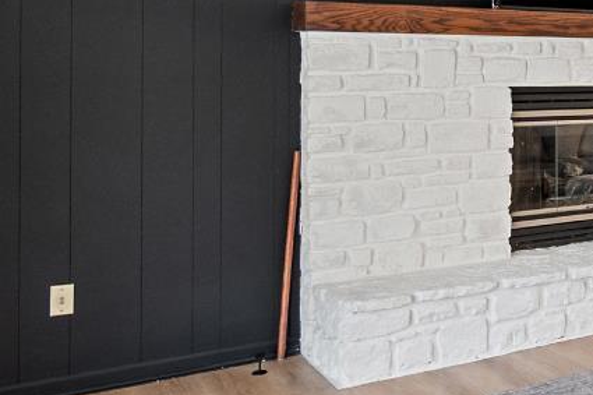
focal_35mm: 53
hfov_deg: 29.1
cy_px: 70
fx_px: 873
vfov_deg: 25.0
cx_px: 801
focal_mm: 10
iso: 400
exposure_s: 1/20
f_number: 4
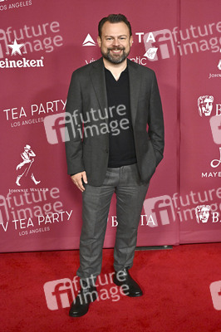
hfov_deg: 32.6
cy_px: 166
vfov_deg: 47.4
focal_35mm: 41
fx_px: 378
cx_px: 110
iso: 3200
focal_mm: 41
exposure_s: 1/320
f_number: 5.6
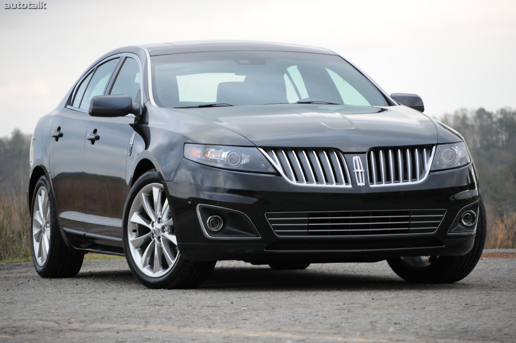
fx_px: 2491
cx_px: 258
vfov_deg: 7.9
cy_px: 172
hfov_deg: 11.8
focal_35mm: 174
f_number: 4.8
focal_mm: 116
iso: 1000
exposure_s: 1/160
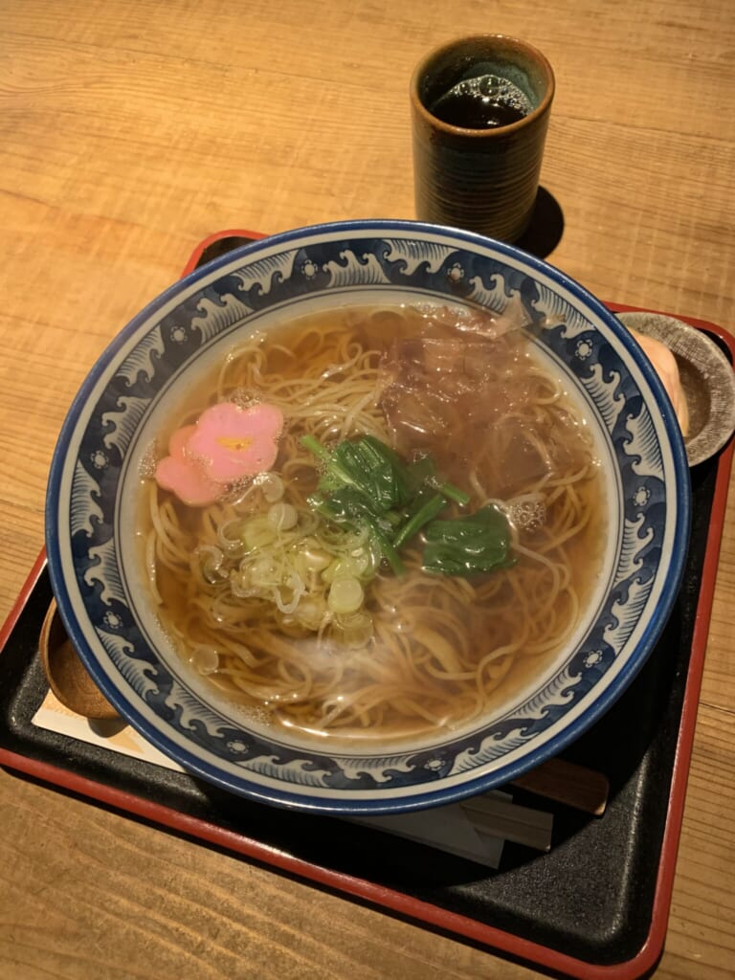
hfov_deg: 53.1
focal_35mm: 26
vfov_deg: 67.3
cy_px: 490
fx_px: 736
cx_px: 368
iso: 250
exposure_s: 1/60
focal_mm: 4.25
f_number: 1.8
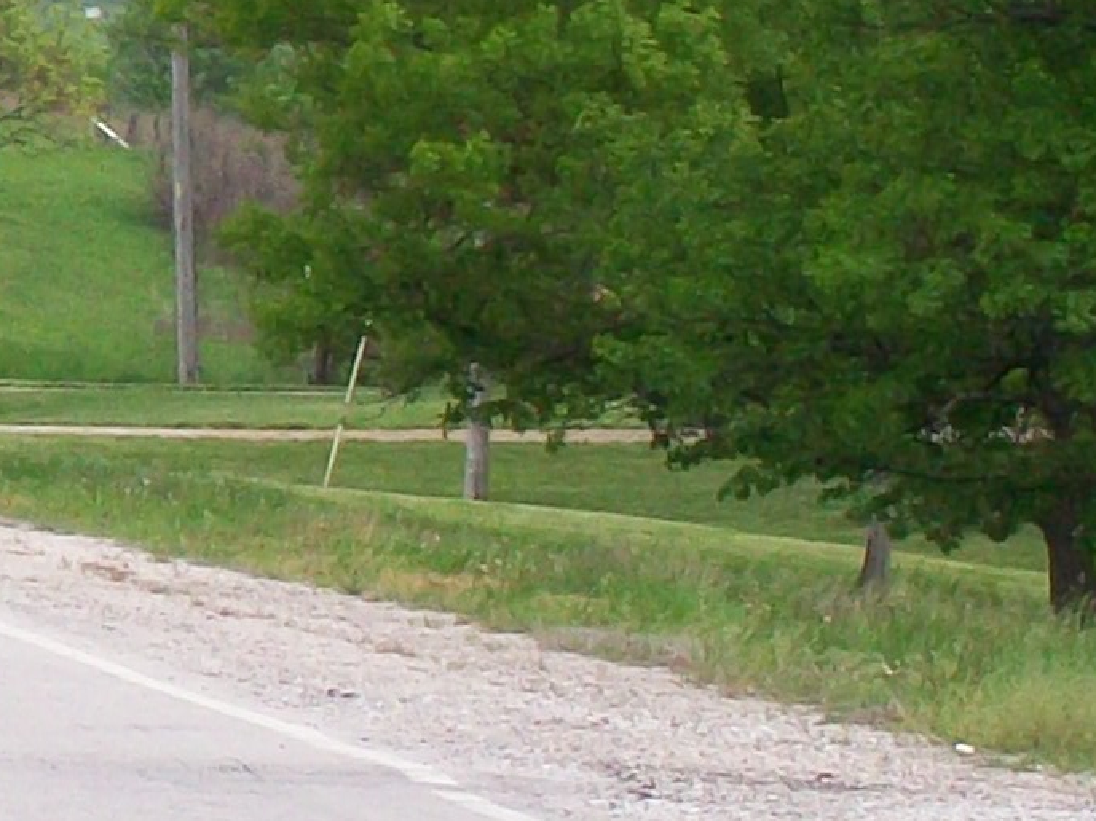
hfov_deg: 3.6
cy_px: -155
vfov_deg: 2.7
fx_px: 17284
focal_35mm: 546
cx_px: -873
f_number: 4.8
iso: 64
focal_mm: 18
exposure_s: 1/200
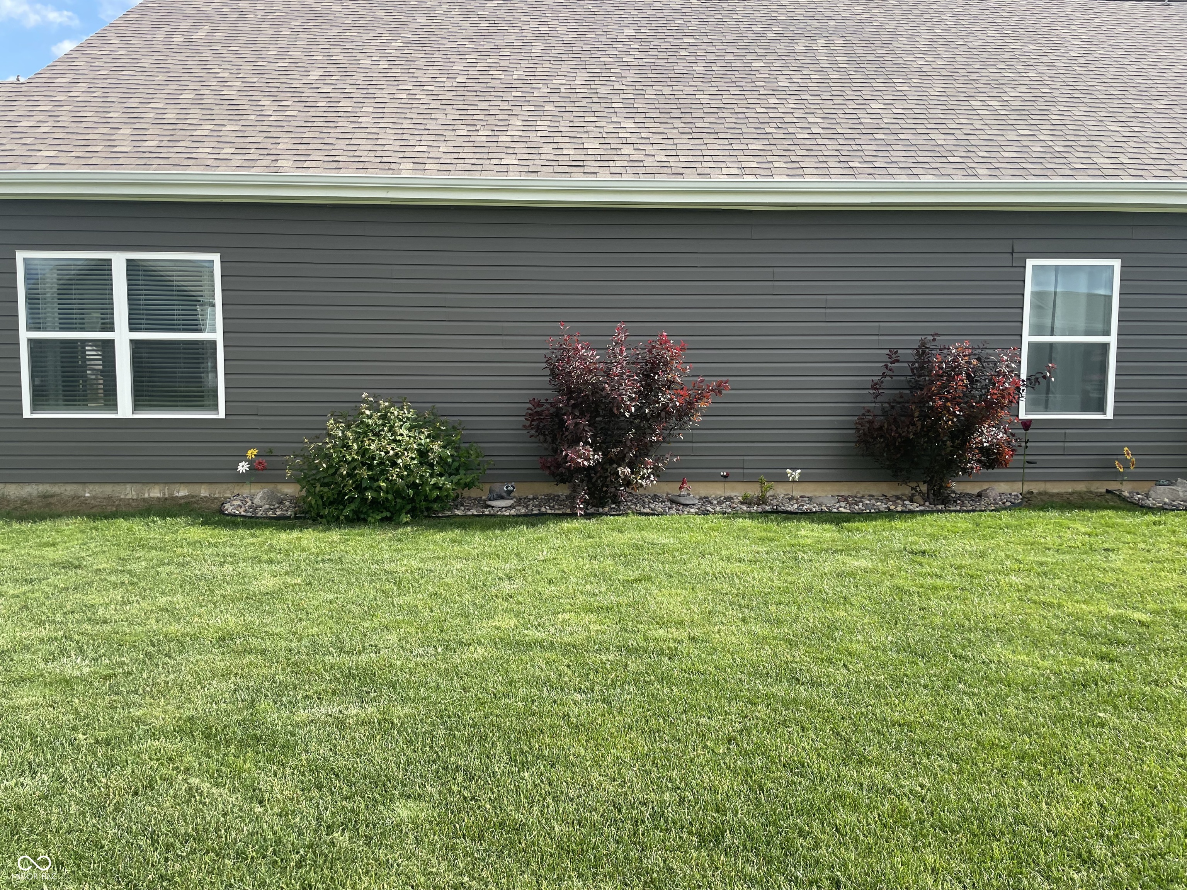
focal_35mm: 26
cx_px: 594
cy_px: 445
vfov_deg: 53.1
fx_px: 892
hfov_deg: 67.3
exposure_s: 1/1195
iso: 32
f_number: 1.6
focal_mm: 4.2
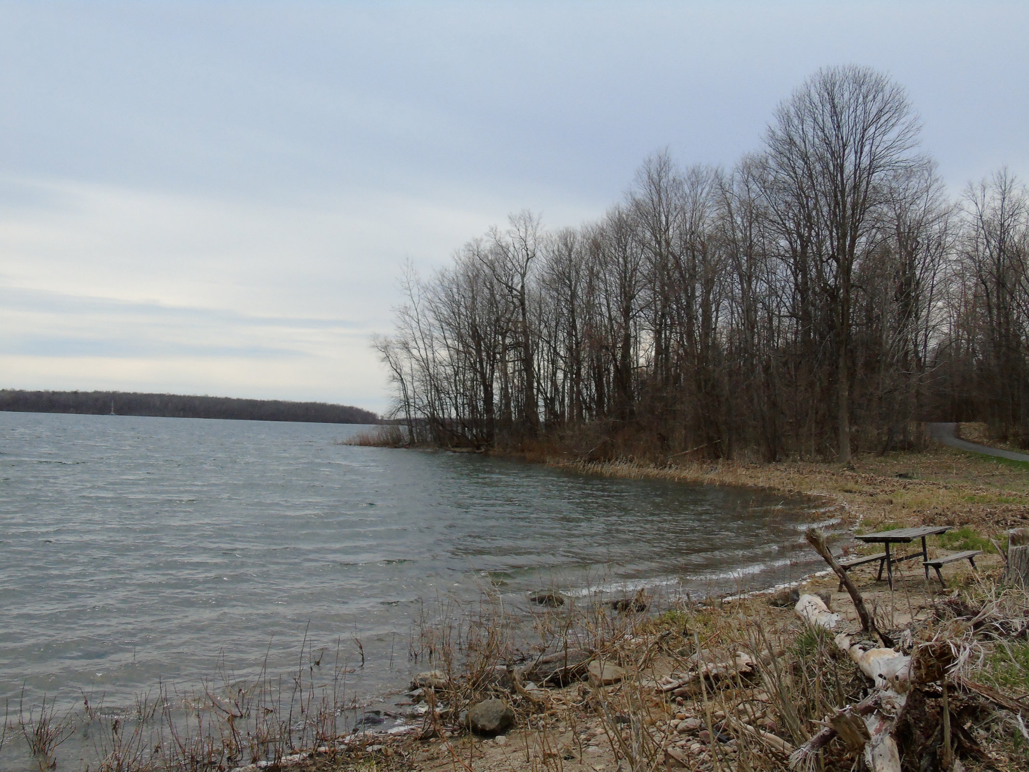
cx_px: 514
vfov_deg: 41.8
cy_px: 386
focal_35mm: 34
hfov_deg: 54.0
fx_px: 1011
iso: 200
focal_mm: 6.1
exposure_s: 1/1500
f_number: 3.8
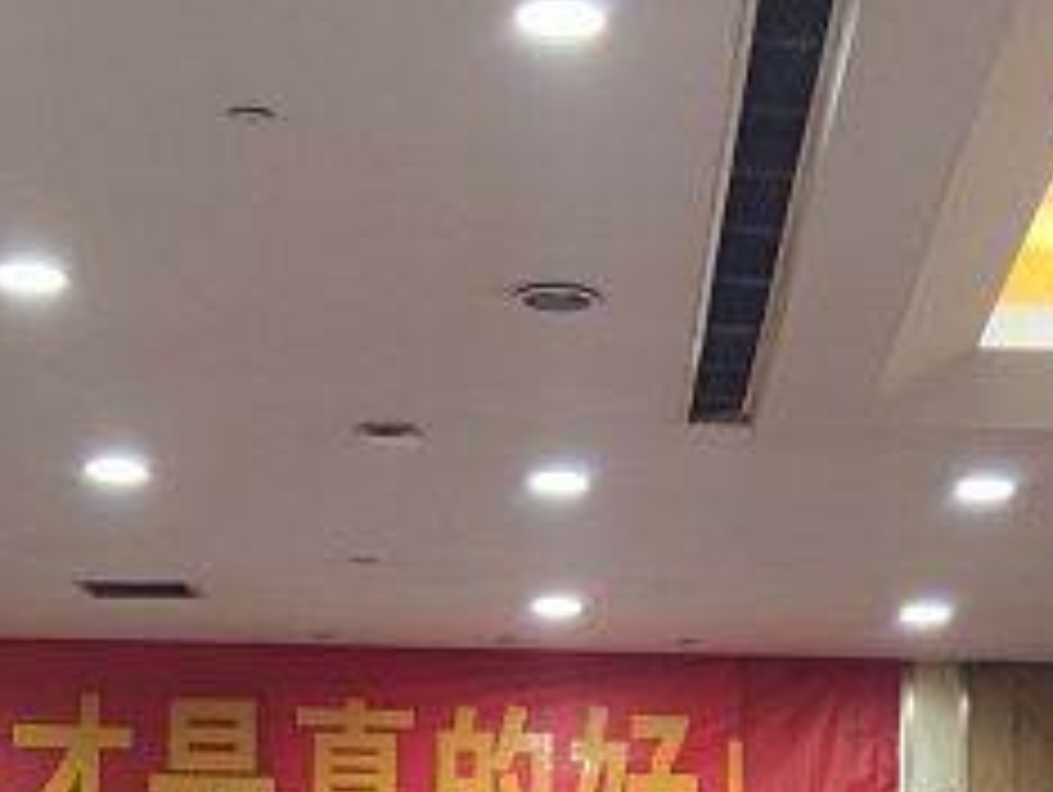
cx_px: 864
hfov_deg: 15.9
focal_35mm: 123
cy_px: 1292
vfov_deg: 11.4
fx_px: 3745
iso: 173
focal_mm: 6.72
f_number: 1.69
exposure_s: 1/100
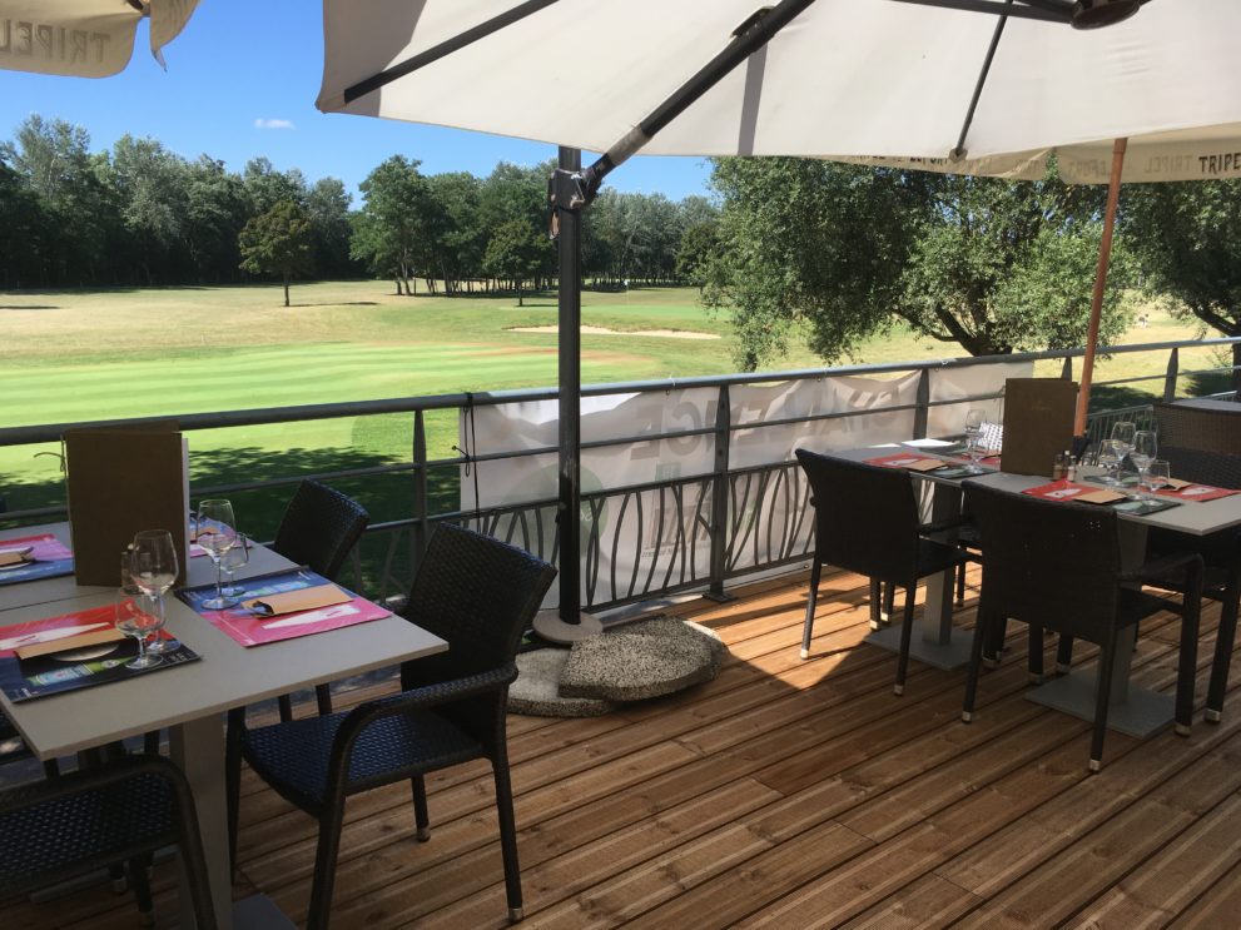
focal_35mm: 29
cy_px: 465
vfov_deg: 48.2
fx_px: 1040
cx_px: 620
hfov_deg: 61.7
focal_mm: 4.15
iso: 25
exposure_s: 1/1012
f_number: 2.2
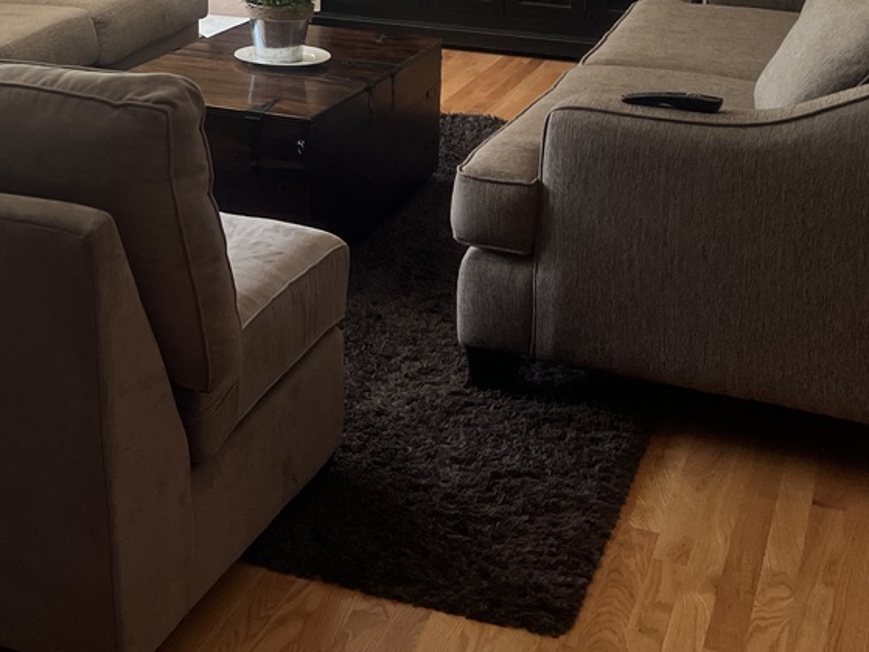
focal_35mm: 67
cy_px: -82
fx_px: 1682
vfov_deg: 20.8
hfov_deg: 28.1
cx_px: 117
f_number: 1.5
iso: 50
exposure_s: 1/120
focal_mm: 5.7
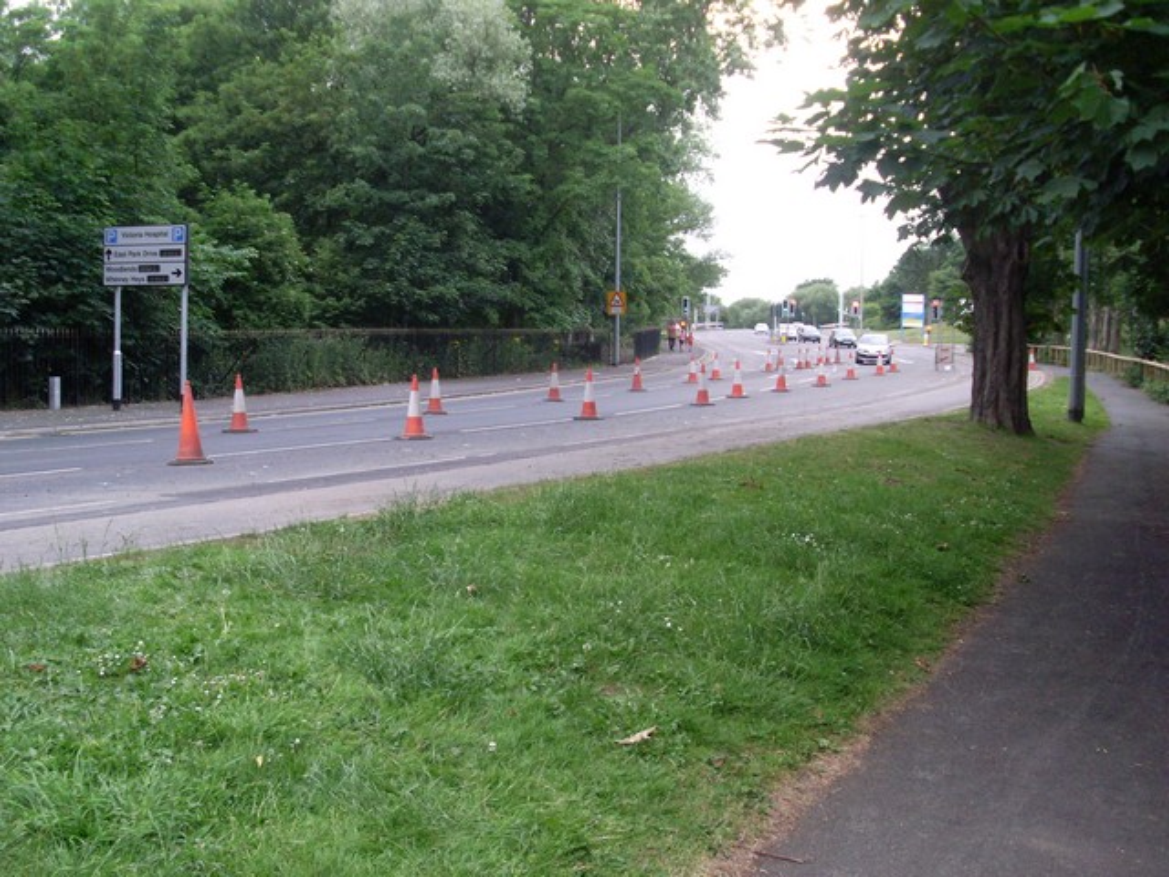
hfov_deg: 49.0
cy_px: 438
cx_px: 584
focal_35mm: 38
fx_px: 1283
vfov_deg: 37.7
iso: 160
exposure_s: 1/60
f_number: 3
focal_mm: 6.3
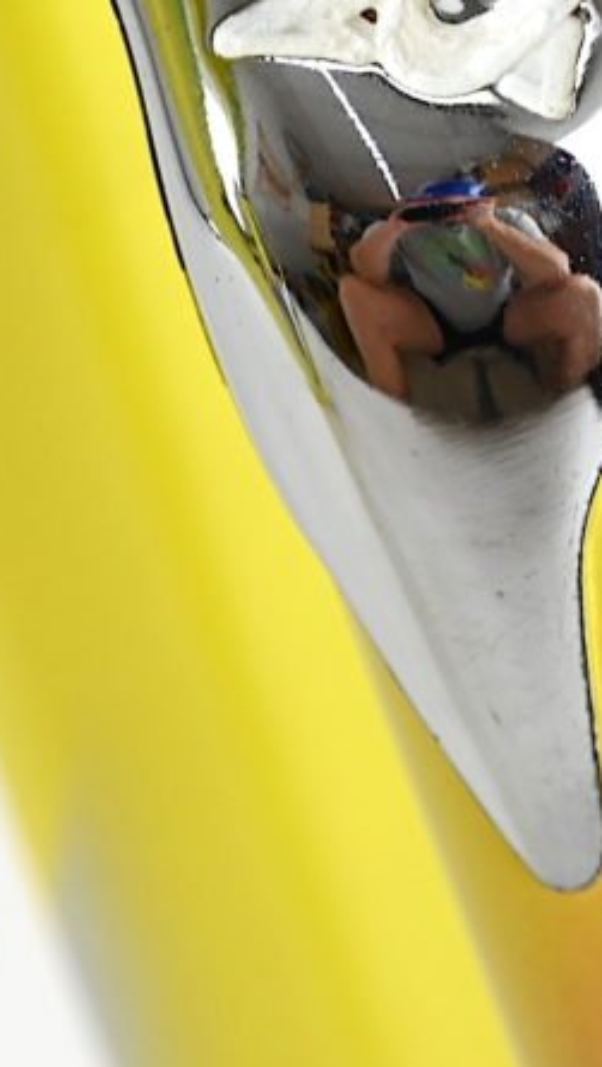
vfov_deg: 6.8
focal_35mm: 316
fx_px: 8949
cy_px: 1035
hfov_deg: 3.8
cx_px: -648
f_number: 8
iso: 320
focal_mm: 70
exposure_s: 1/50
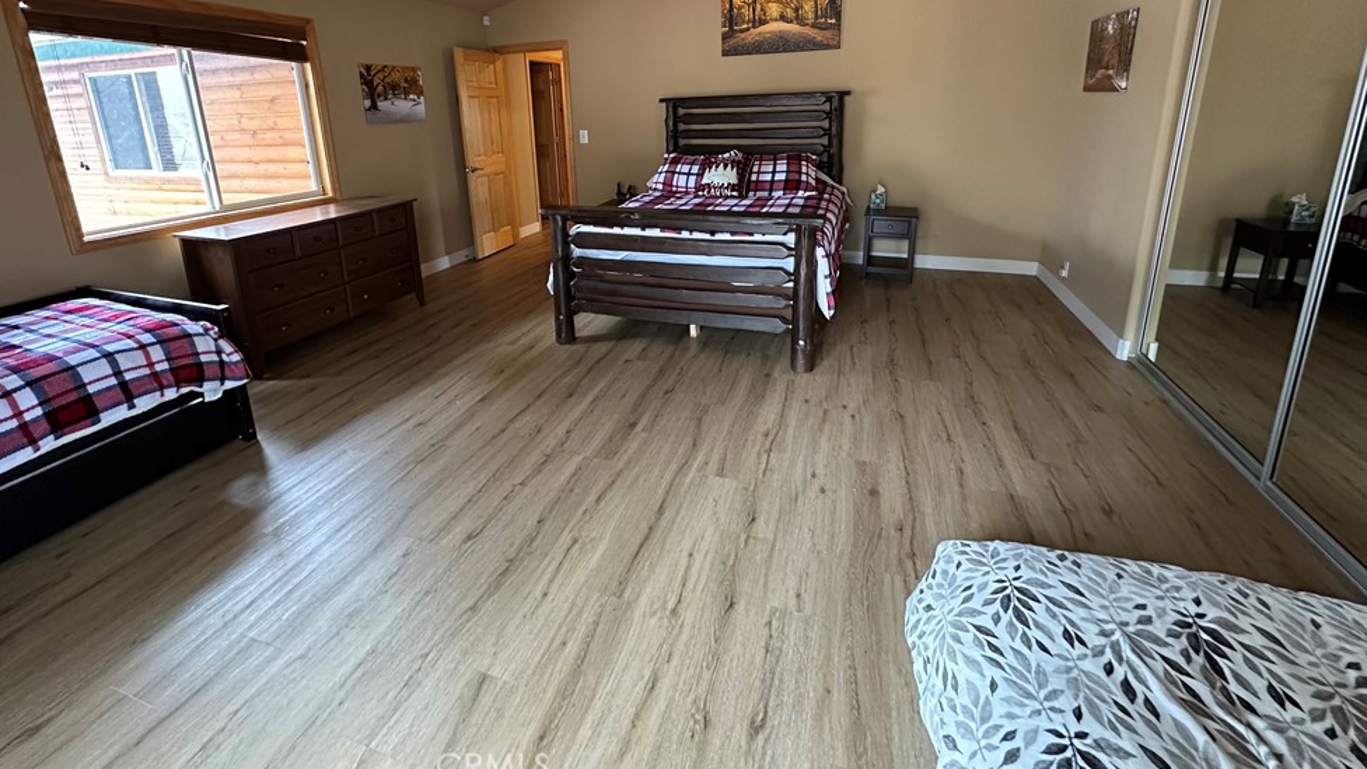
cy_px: 248
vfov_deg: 65.1
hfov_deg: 99.3
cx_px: 651
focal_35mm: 16
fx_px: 580
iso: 800
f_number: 2.2
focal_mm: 2.22
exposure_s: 1/60
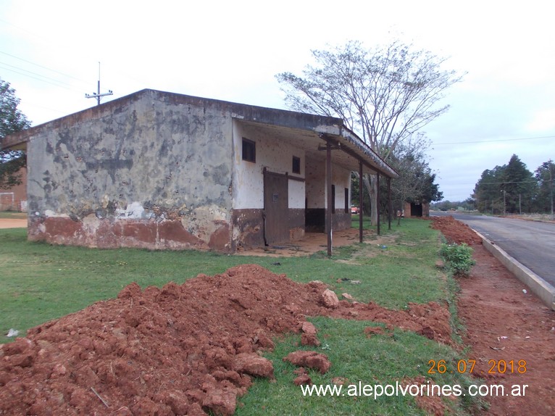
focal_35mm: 28
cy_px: 208
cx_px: 278
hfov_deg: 63.5
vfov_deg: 49.7
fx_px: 449
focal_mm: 4
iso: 80
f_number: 5.4
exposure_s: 1/125
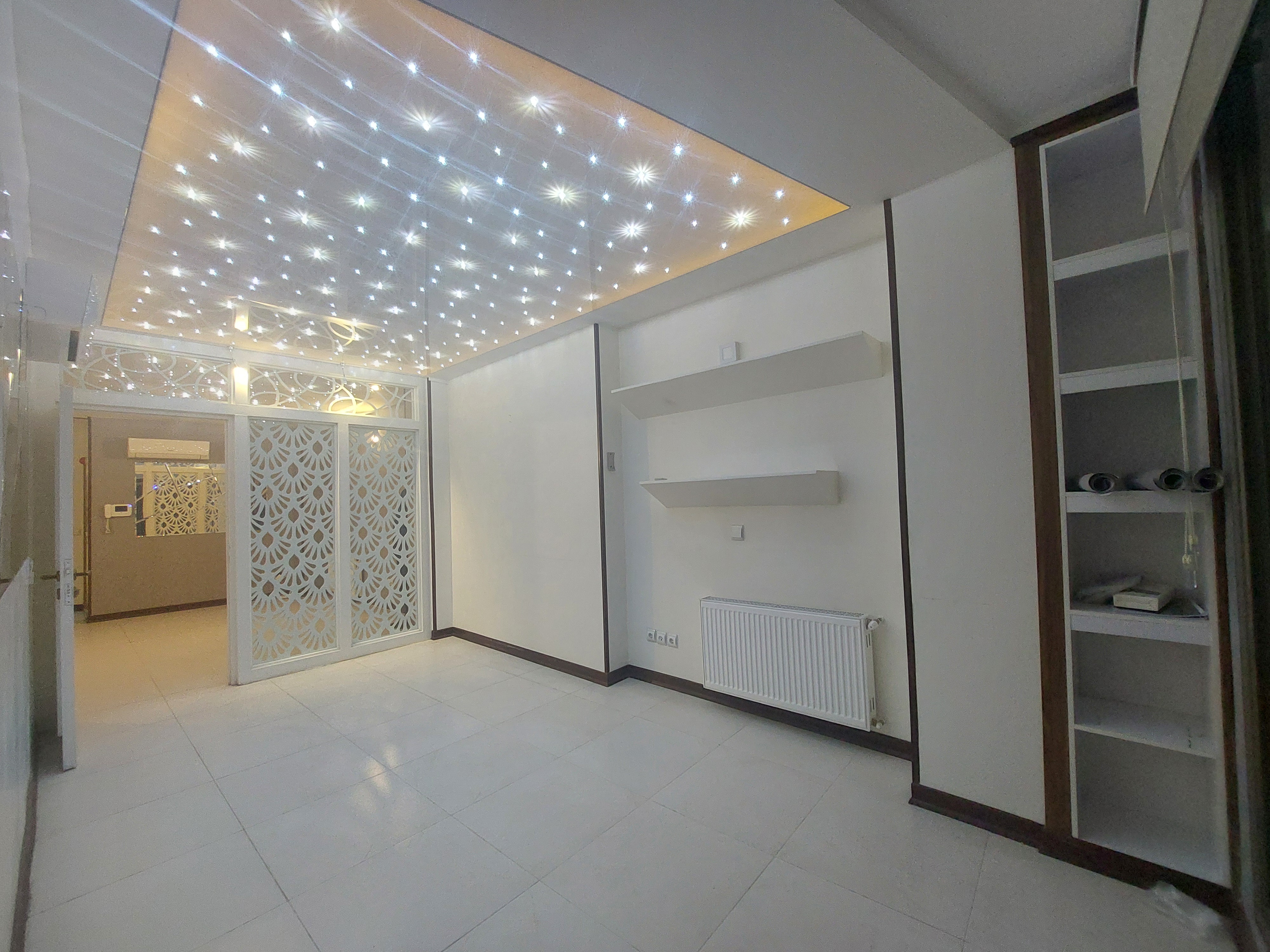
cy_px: 476
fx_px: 477
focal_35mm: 13
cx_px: 635
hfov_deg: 106.2
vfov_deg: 89.9
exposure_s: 1/50
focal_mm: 1.74
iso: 320
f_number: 2.2
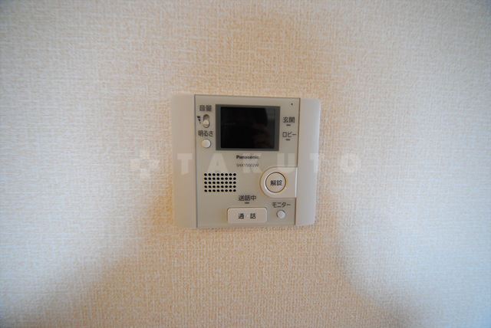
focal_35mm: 12
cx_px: 246
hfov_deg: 112.6
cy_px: 164
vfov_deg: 90.1
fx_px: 164
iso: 100
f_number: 4.5
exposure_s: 1/8
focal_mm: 8
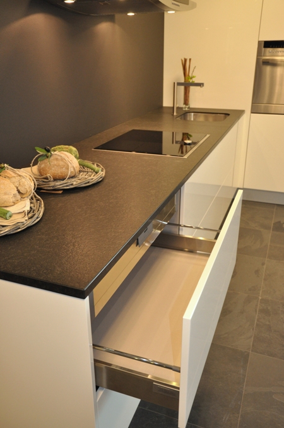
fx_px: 392
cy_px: 214
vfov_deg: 57.3
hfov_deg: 39.9
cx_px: 142
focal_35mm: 33
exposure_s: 1/50
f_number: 4
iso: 800
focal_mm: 22
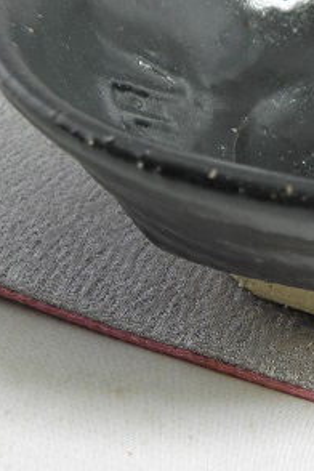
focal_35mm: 95
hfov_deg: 14.1
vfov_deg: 21.2
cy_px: 99
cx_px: 354
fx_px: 1243
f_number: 3.3
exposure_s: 1/25
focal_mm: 7.59
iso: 125
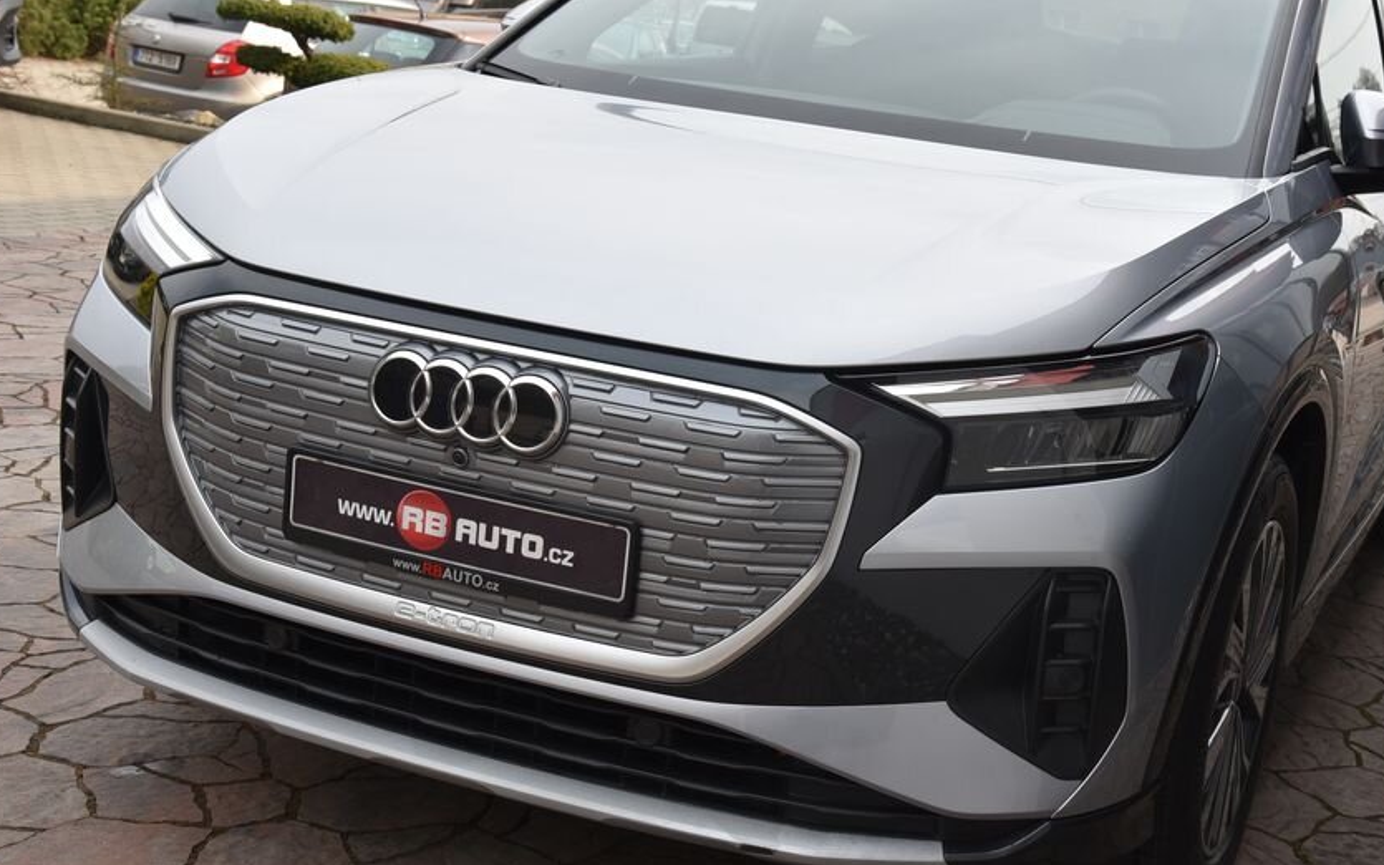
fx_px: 2075
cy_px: 404
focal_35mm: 55
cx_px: 825
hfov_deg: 36.8
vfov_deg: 23.6
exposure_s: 1/320
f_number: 9
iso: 500
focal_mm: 44
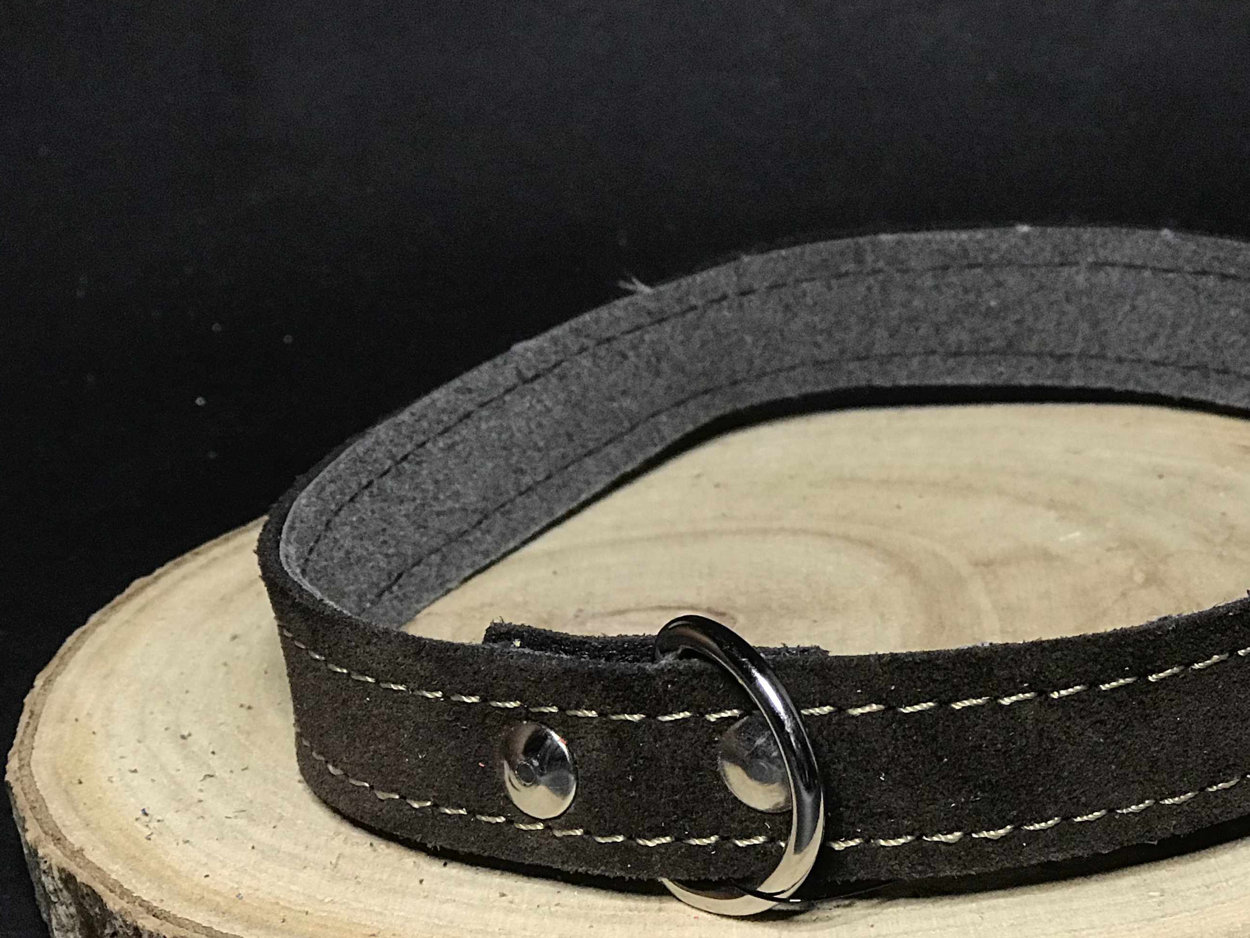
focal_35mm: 88
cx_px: 845
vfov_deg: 16.7
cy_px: 697
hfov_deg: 22.2
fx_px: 3178
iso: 200
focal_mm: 6.6
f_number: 2.8
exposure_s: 1/50
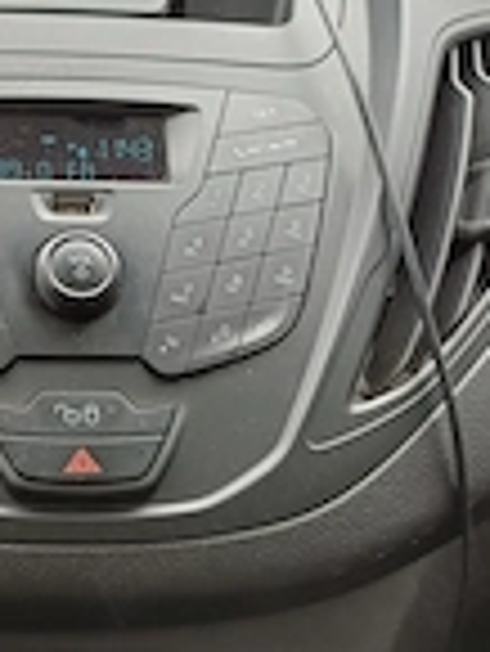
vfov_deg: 27.2
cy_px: 580
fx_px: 1300
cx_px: 81
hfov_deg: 21.0
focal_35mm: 69
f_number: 1.8
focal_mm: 4.65
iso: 64
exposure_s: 1/50
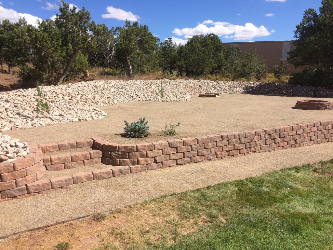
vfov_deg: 48.2
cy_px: 125
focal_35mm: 29
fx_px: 279
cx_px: 166
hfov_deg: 61.7
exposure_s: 1/2283
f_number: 2.2
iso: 32
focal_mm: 4.15
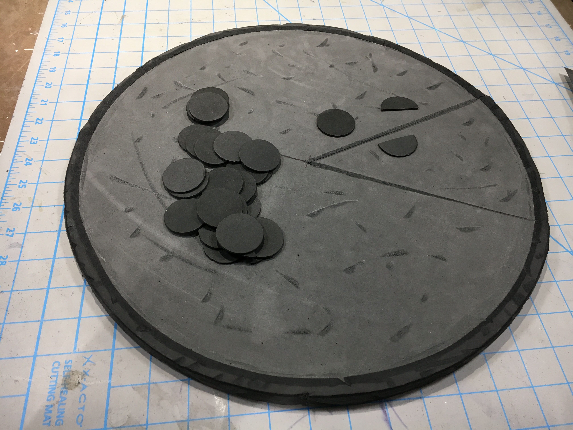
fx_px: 480
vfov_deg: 48.2
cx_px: 286
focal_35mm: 29
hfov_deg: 61.7
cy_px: 215
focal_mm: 4.15
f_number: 2.2
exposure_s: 1/30
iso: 32
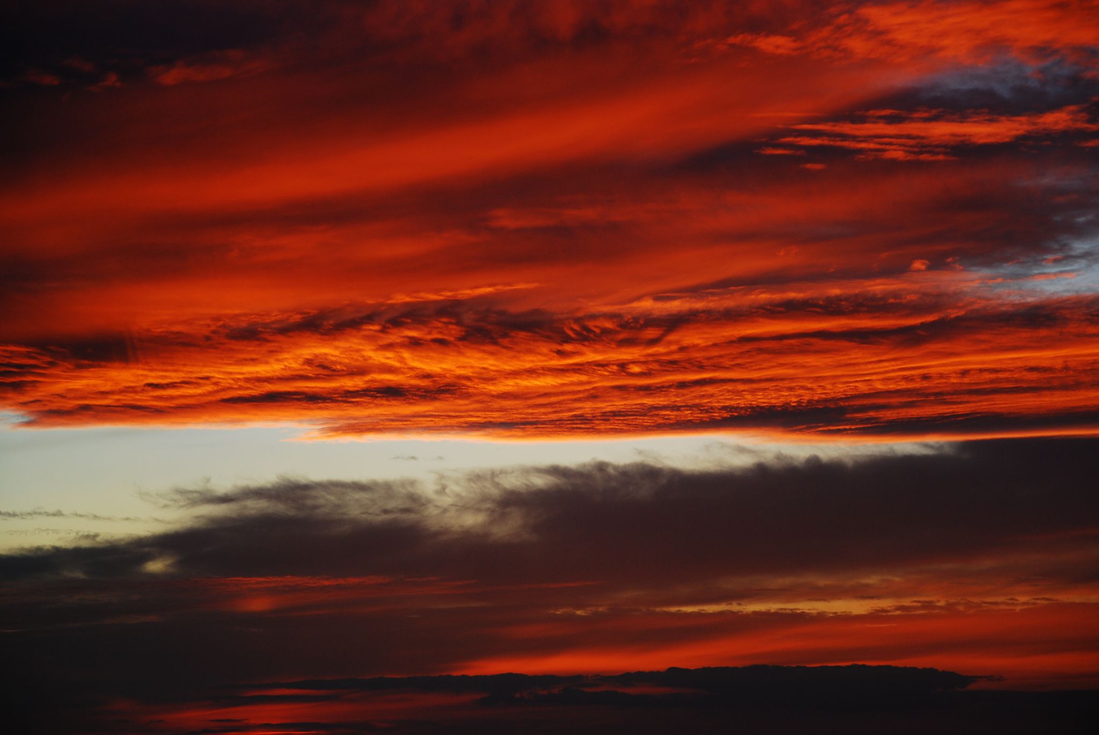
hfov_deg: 21.9
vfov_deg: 14.7
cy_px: 368
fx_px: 2842
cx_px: 550
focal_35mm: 93
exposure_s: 1/200
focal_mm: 62
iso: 250
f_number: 4
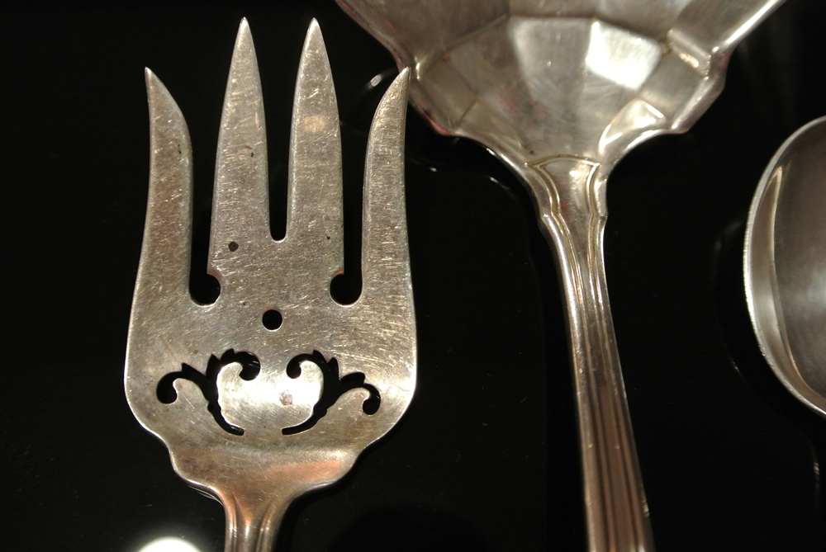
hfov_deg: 49.5
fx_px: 896
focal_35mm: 39
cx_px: 413
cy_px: 276
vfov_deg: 34.3
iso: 900
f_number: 4
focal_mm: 14.5
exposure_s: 1/30
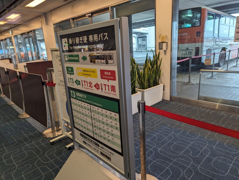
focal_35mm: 24
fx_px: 166
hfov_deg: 71.5
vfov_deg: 56.9
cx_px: 120
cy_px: 90
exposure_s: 1/353
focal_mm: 6.81
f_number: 1.85
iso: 338
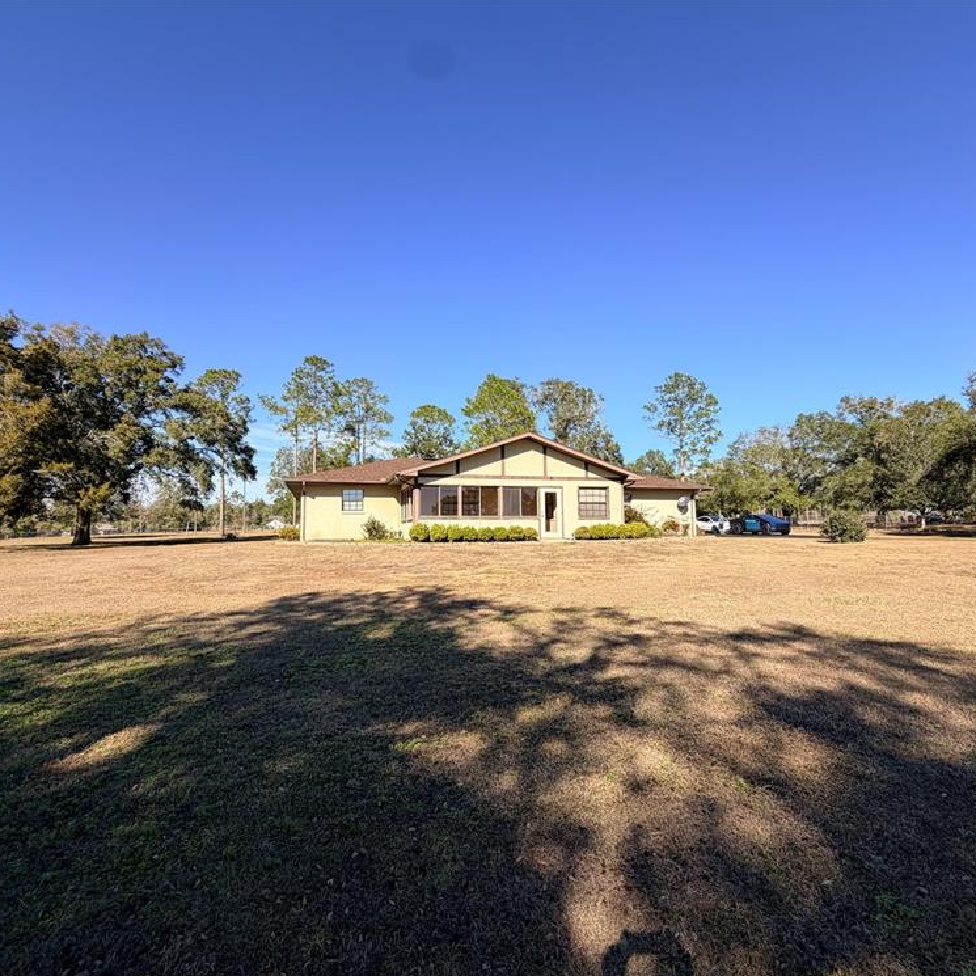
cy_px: 502
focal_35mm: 17
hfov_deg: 84.0
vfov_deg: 83.9
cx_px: 490
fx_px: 542
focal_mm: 2.22
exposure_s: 1/770
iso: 32
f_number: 2.2
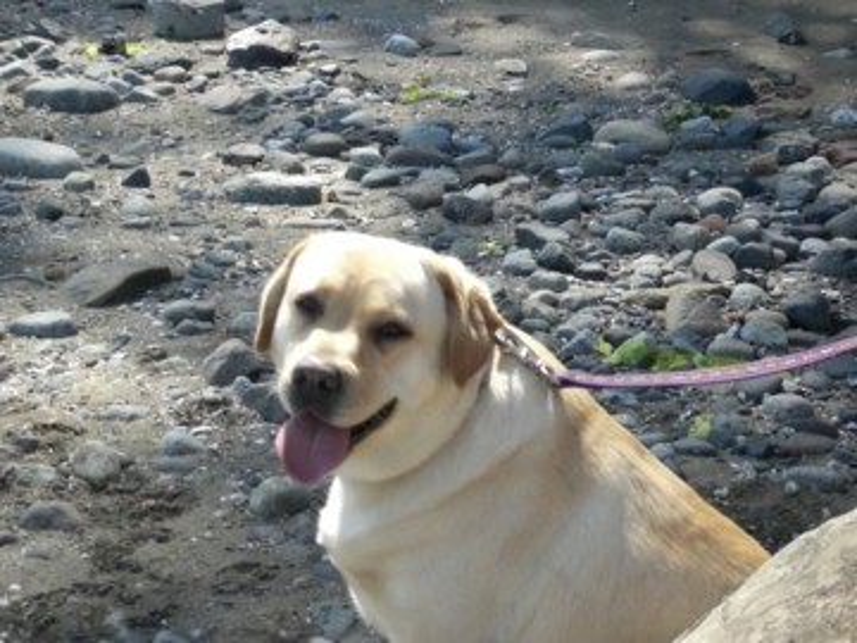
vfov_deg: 13.0
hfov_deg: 17.3
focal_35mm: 114
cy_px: 322
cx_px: 428
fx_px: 2822
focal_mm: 18.9
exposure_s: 1/1000
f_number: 5.4
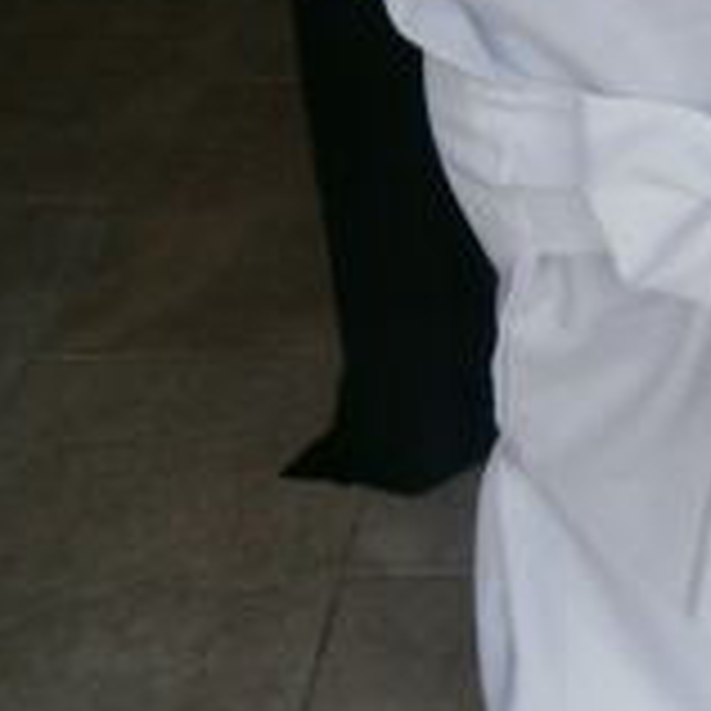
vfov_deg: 29.5
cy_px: 320
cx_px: 855
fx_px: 1348
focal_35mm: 58
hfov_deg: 26.3
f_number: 2.8
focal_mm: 4.7
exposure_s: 1/50
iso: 80
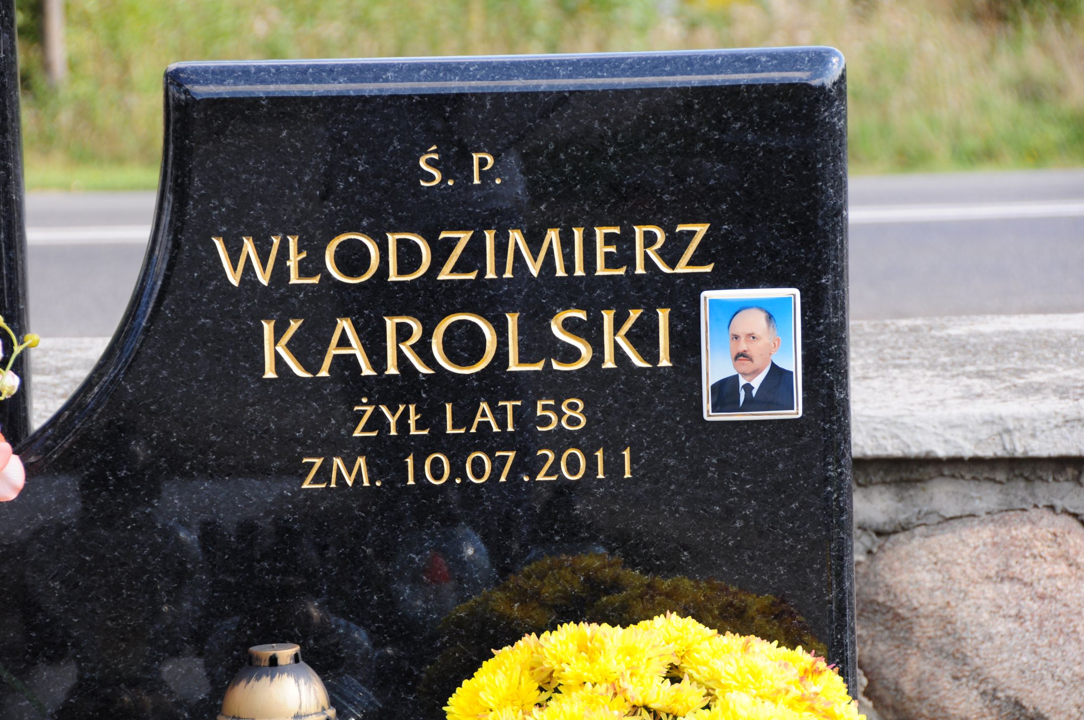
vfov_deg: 8.7
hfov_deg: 13.1
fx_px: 4737
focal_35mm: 158
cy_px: 360
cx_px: 542
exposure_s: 1/200
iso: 200
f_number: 7.1
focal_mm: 105
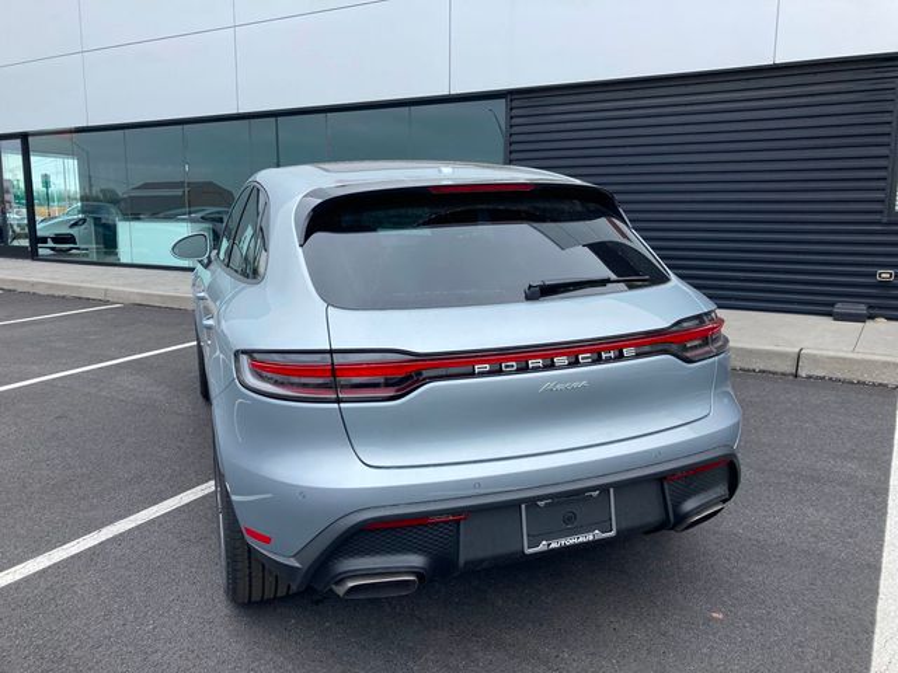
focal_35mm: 28
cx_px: 449
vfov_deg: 49.7
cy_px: 336
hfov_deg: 63.4
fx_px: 726
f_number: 1.8
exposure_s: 1/979
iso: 20
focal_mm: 3.99
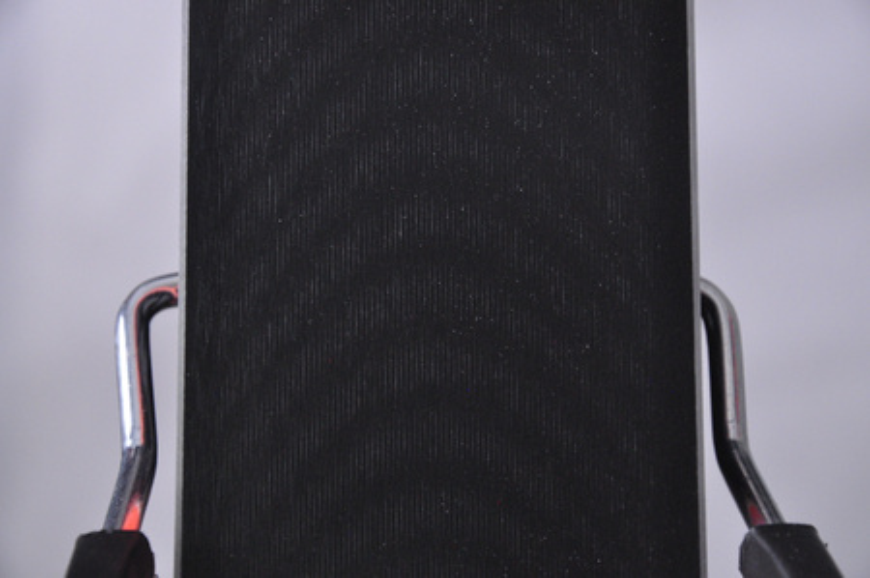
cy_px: 289
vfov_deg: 8.7
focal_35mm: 158
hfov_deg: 13.1
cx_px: 435
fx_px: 3802
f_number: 8
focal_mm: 105
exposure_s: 1/125
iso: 3200
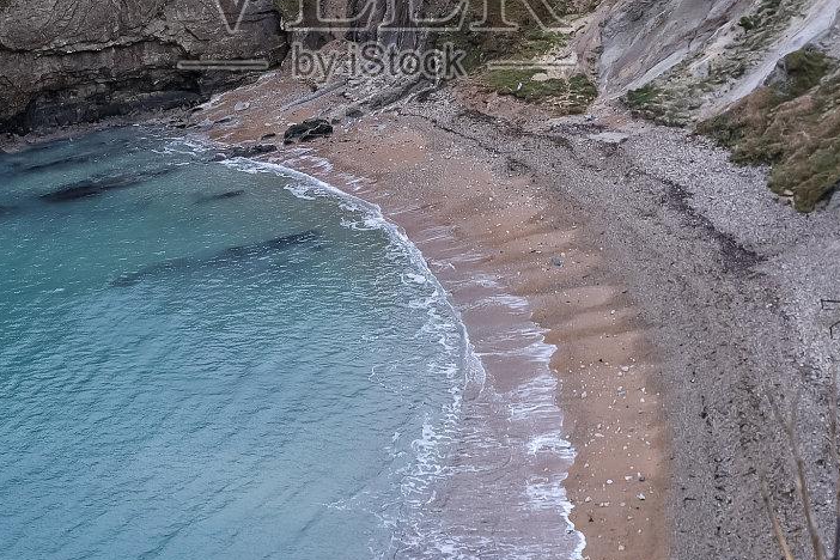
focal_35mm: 82
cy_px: 7
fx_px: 1913
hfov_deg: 24.8
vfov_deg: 16.3
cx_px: 377
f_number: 3.2
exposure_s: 1/100
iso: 160
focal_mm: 24.3
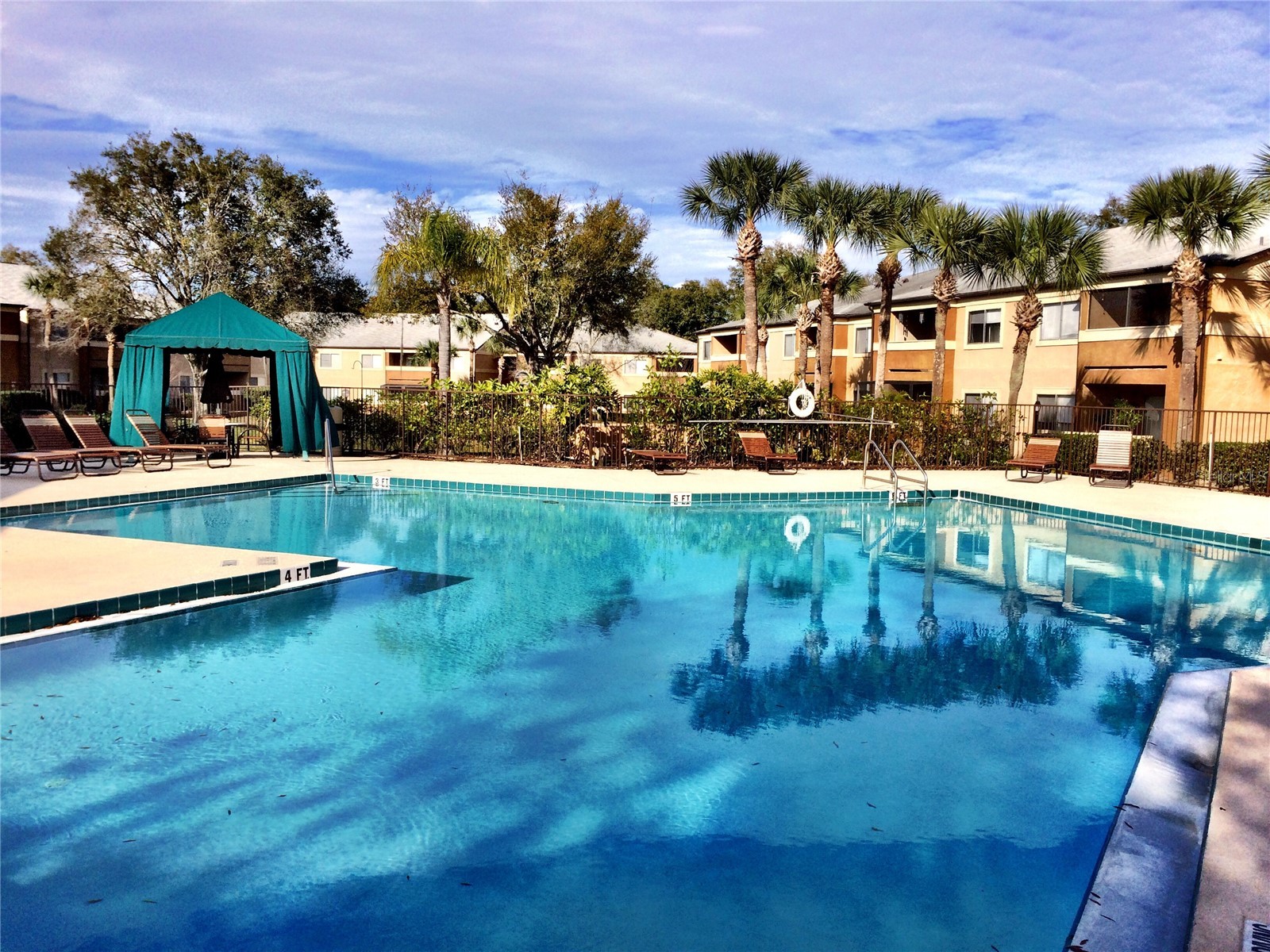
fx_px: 1064
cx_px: 635
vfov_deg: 48.2
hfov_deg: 61.7
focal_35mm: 29
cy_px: 476
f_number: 2.2
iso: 40
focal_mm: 4.15
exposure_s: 1/3165
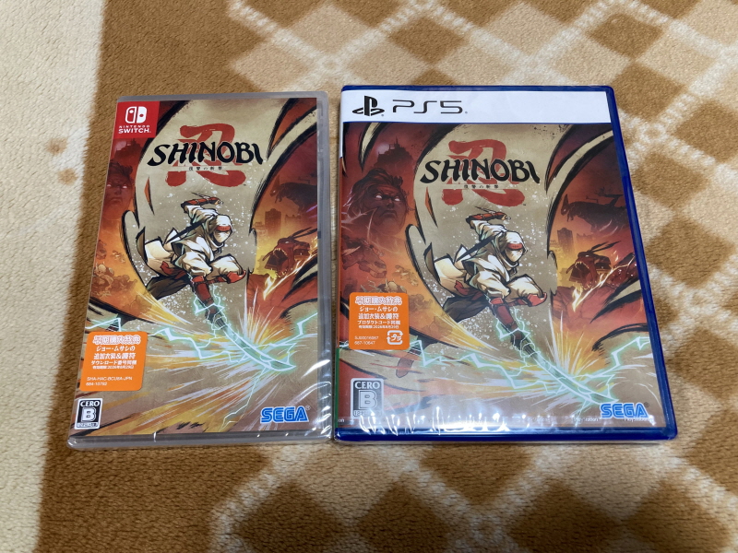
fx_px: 597
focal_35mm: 28
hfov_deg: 63.4
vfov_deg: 49.7
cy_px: 276
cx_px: 369
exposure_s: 1/50
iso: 80
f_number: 1.8
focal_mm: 3.99
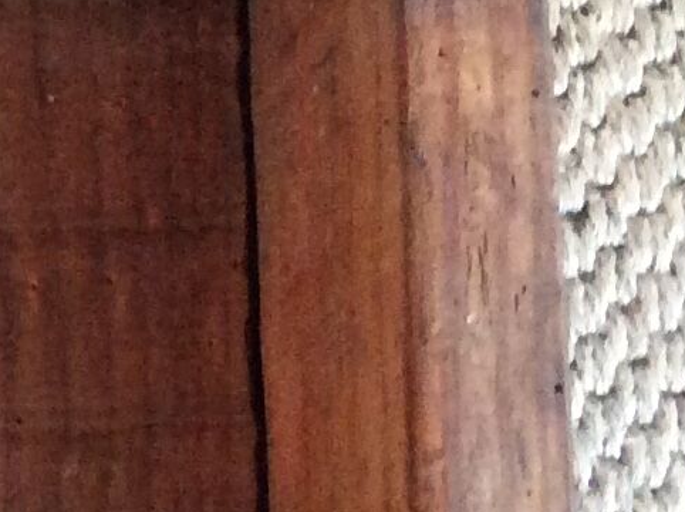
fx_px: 3399
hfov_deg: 10.6
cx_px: -640
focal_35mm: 172
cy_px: 599
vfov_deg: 8.5
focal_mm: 3.3
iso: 250
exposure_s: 1/25
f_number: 2.4
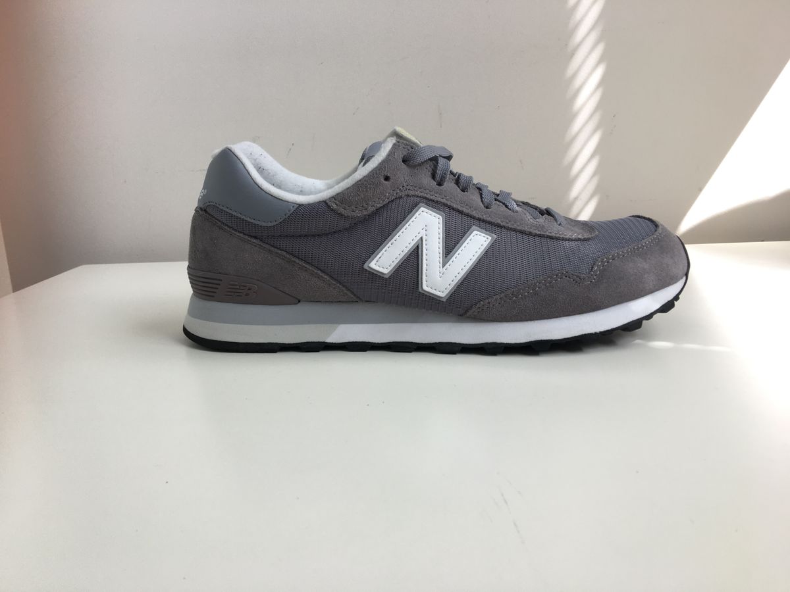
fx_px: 662
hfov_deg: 61.7
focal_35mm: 29
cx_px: 395
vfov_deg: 48.2
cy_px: 296
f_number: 2.2
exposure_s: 1/120
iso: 32
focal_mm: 4.15
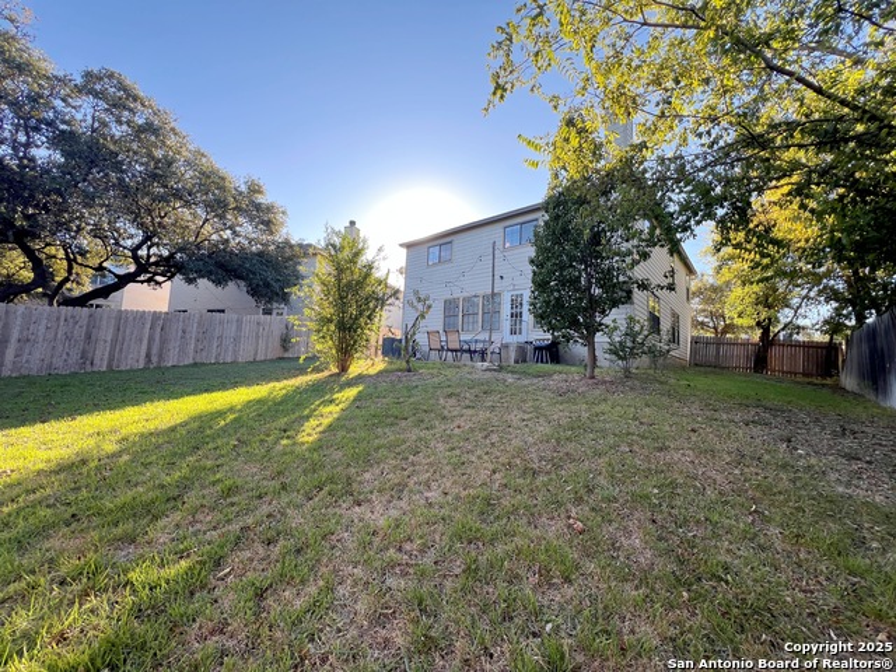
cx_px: 448
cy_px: 336
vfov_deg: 89.9
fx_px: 336
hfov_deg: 106.2
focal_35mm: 13
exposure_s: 1/247
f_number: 1.8
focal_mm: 1.57
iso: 32
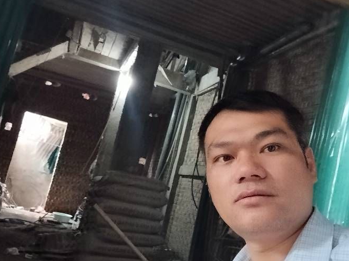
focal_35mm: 37
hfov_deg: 50.0
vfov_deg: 38.5
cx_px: 195
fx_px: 373
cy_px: 156
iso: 400
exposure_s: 1/33
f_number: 2.4
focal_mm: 3.26
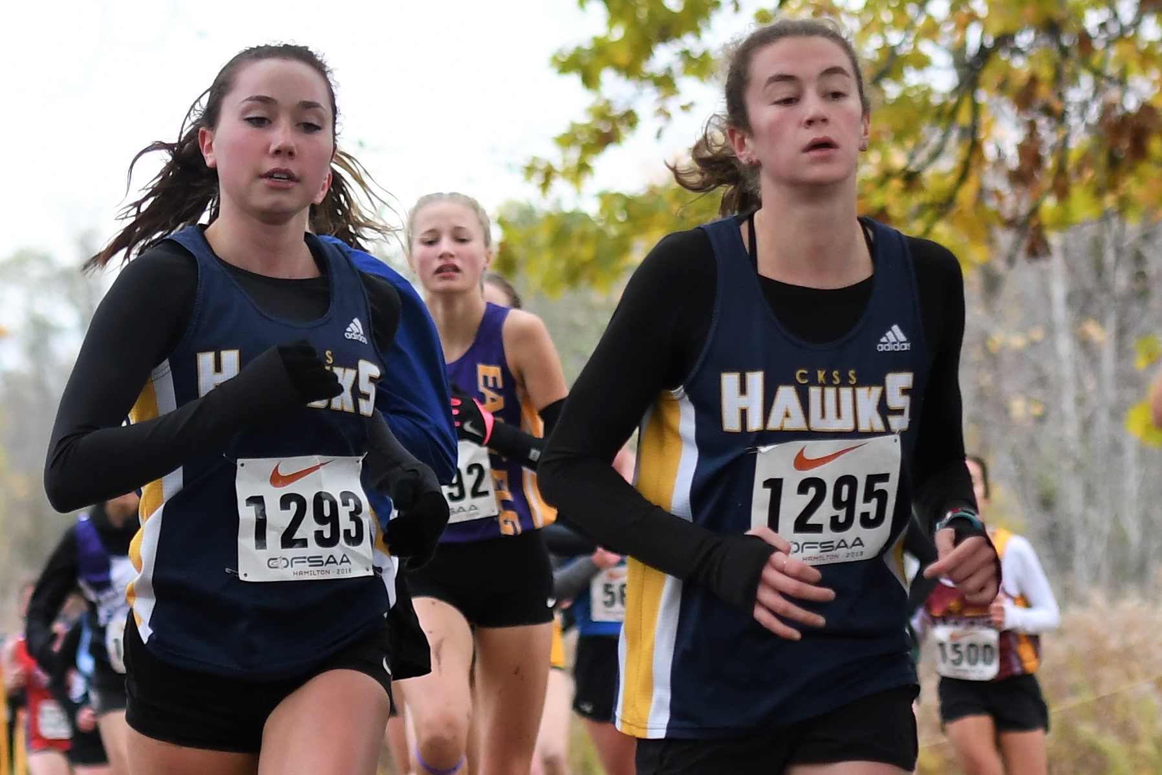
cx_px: 581
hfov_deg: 19.5
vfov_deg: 13.0
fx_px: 3389
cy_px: 388
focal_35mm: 105
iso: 560
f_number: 2.8
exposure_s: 1/1000
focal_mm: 70
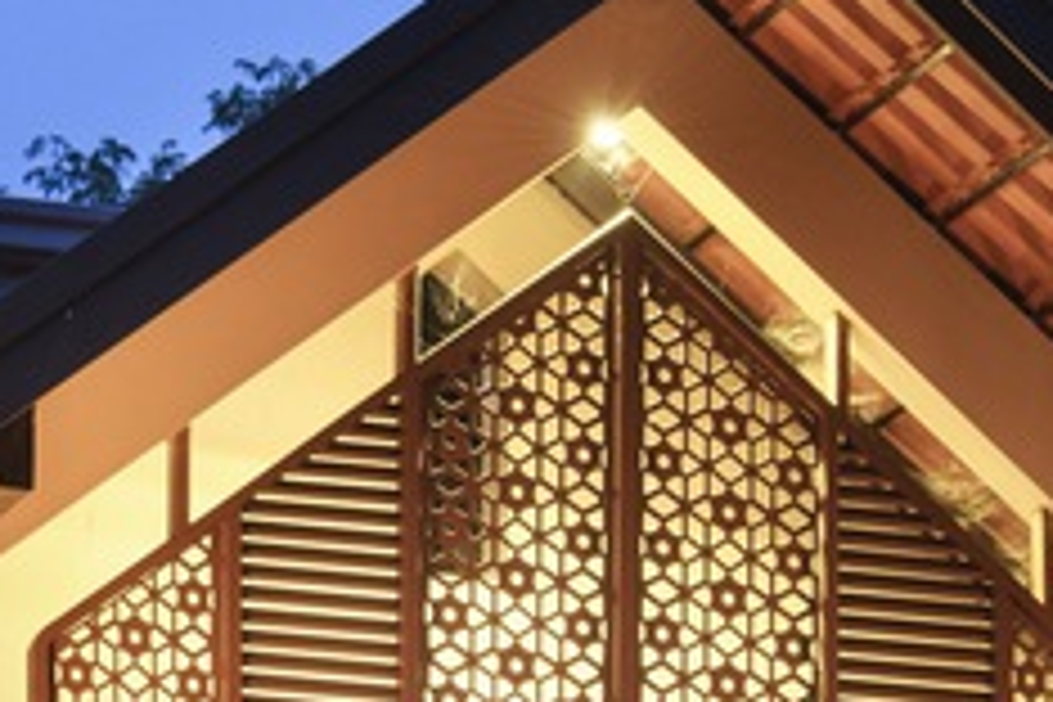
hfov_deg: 6.4
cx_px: 594
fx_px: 9359
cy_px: 1242
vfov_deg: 4.3
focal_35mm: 320
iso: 250
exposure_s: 25
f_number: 8
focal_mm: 50
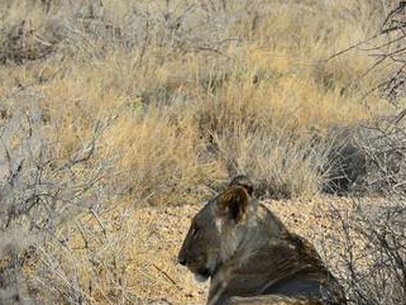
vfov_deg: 3.3
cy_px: 249
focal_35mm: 455
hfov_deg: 4.4
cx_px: 102
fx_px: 5339
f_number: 8
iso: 200
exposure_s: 1/320
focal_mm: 145
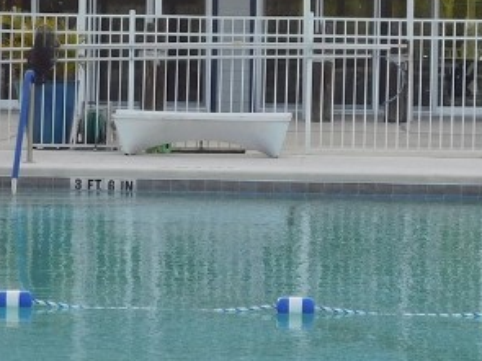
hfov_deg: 11.2
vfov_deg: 8.4
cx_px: 214
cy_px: 74
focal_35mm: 177
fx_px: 2464
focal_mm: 9
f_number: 3.8
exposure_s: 1/320
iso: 125
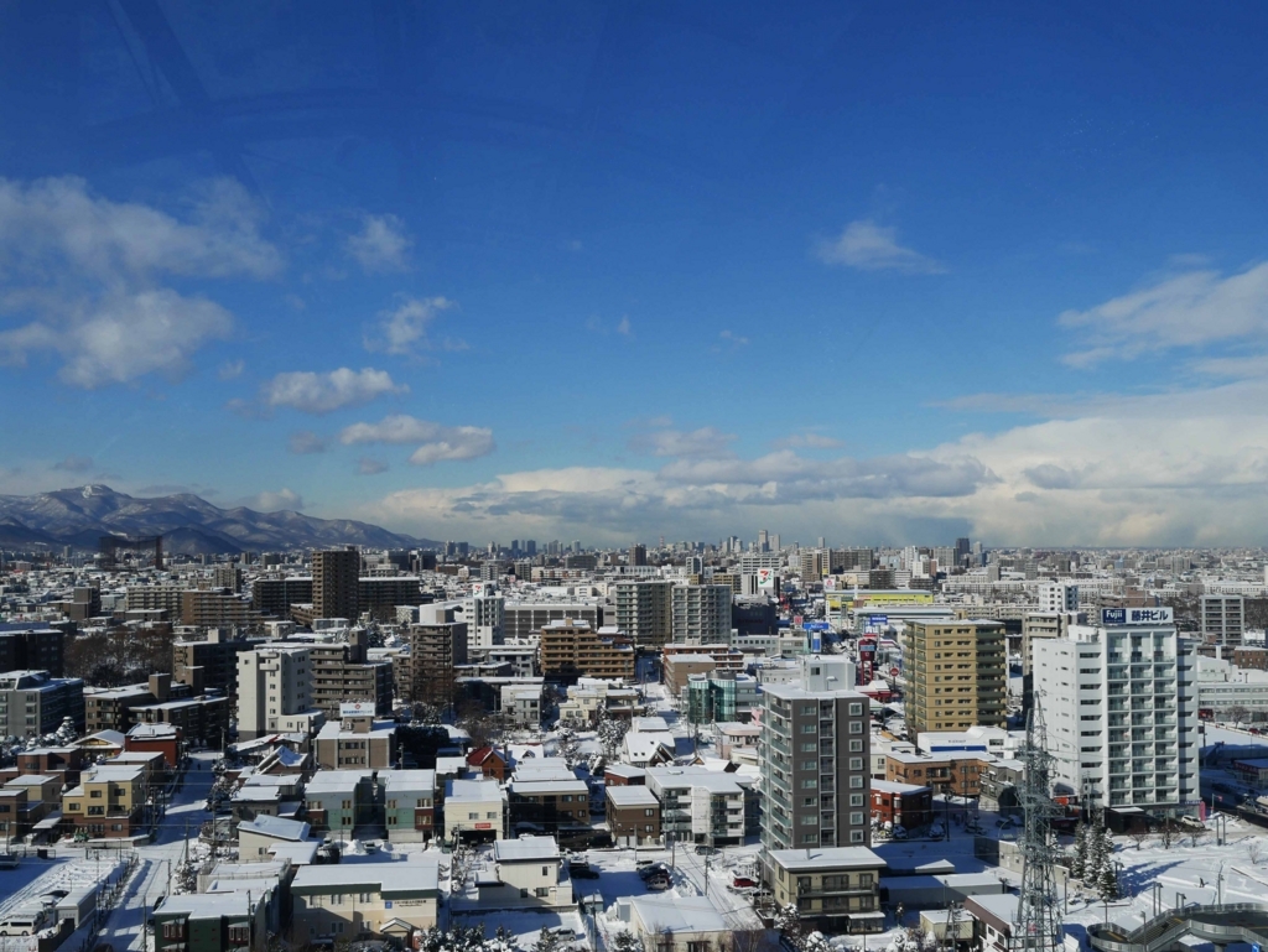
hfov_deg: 59.9
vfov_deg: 46.8
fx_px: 1099
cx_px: 634
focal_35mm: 30
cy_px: 476
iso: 200
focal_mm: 15
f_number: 6.3
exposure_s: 1/1600
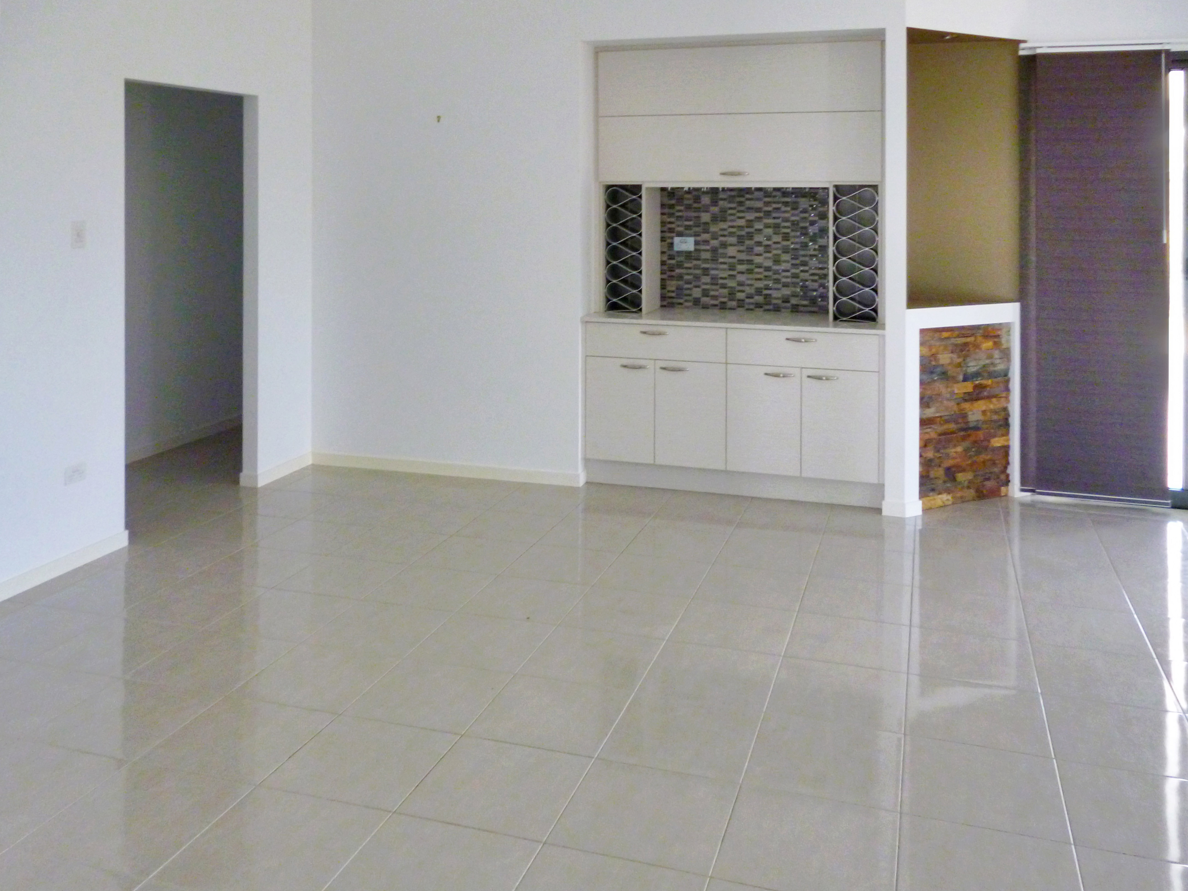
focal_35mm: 28
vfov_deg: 49.7
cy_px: 446
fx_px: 961
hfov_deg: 63.4
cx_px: 594
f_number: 3.1
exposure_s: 1/40
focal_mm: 5
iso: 400
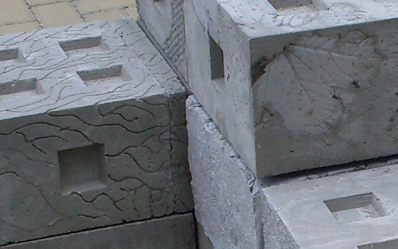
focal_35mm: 168
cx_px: 523
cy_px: 380
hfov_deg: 12.1
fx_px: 1822
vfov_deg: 7.7
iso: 80
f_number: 8.4
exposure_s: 1/125
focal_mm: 6.3
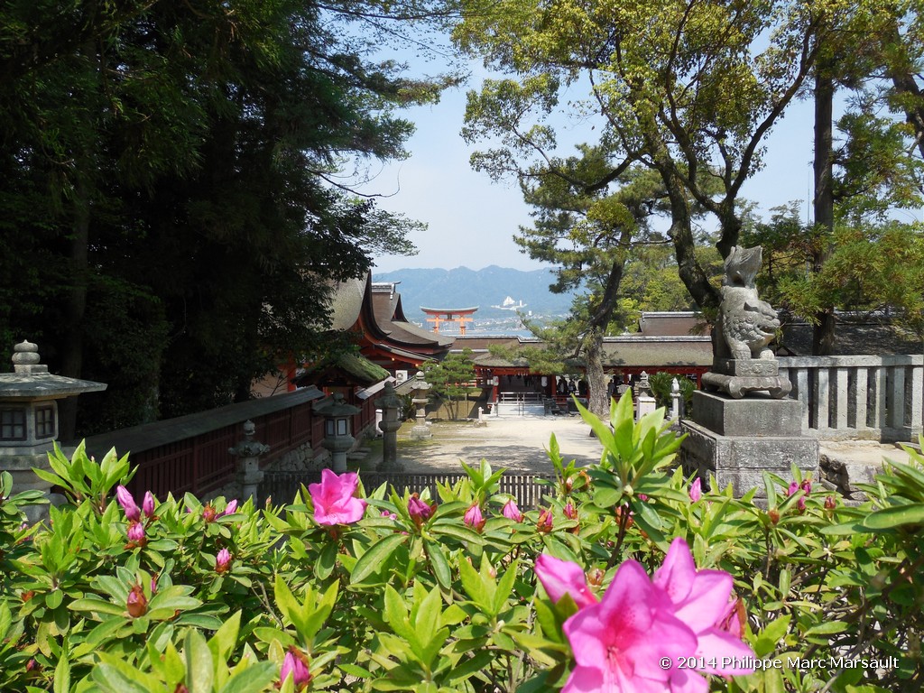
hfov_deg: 69.4
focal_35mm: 25
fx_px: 667
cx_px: 462
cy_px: 346
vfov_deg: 54.9
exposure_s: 1/1000
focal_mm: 4.5
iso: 125
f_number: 3.1
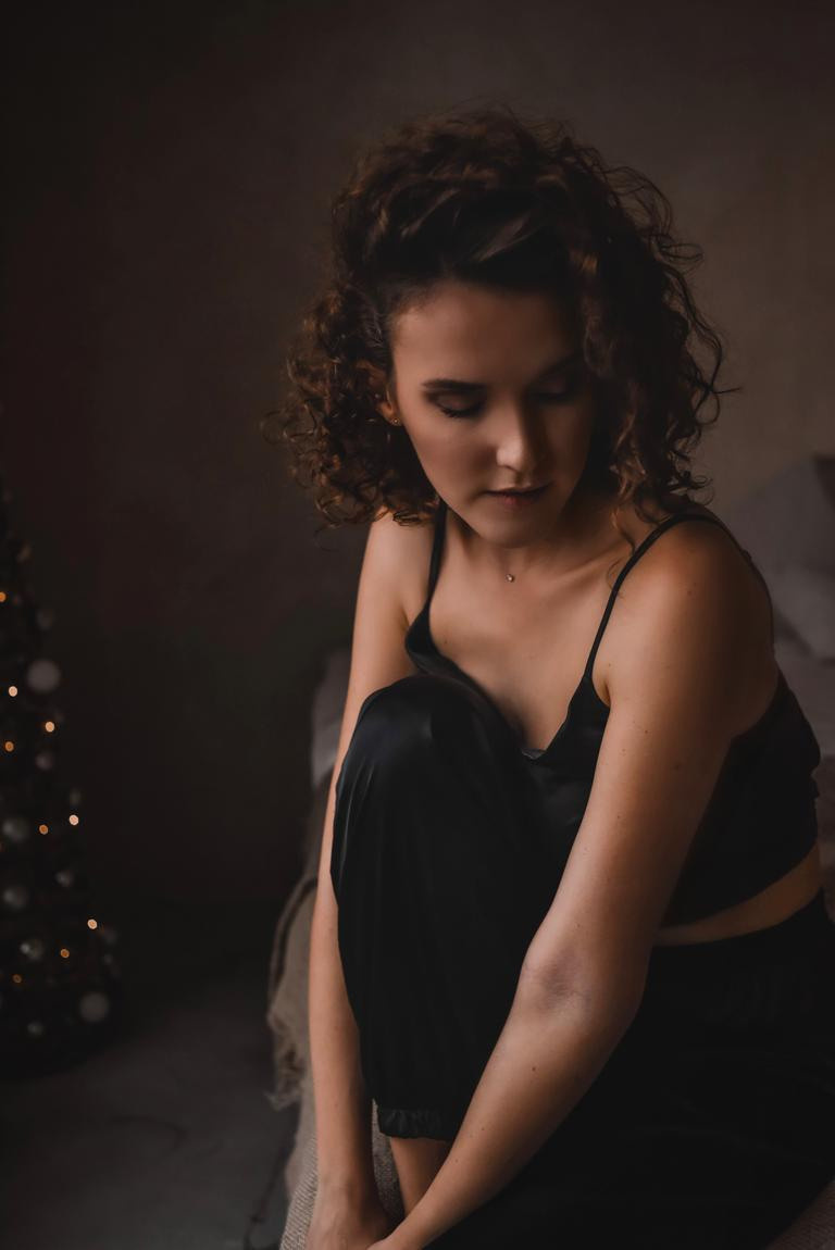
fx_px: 1216
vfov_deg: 54.4
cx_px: 418
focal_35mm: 35
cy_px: 625
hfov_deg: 37.9
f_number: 4
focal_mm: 35
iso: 2500
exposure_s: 1/320
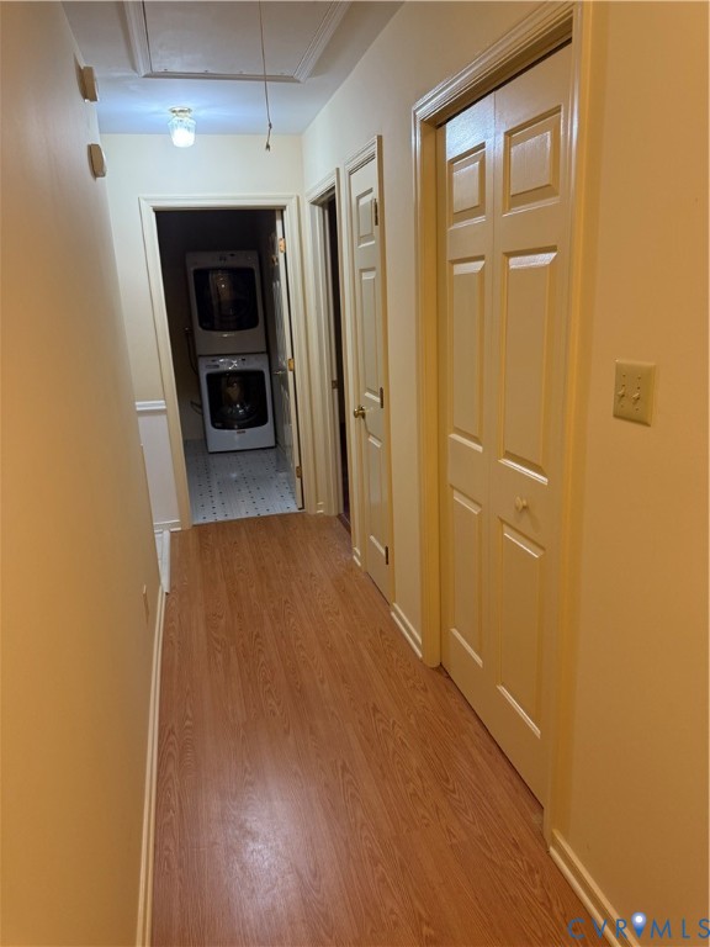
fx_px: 656
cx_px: 355
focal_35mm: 24
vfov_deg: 71.6
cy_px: 474
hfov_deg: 56.8
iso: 250
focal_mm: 6.76
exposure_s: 1/60
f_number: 1.78
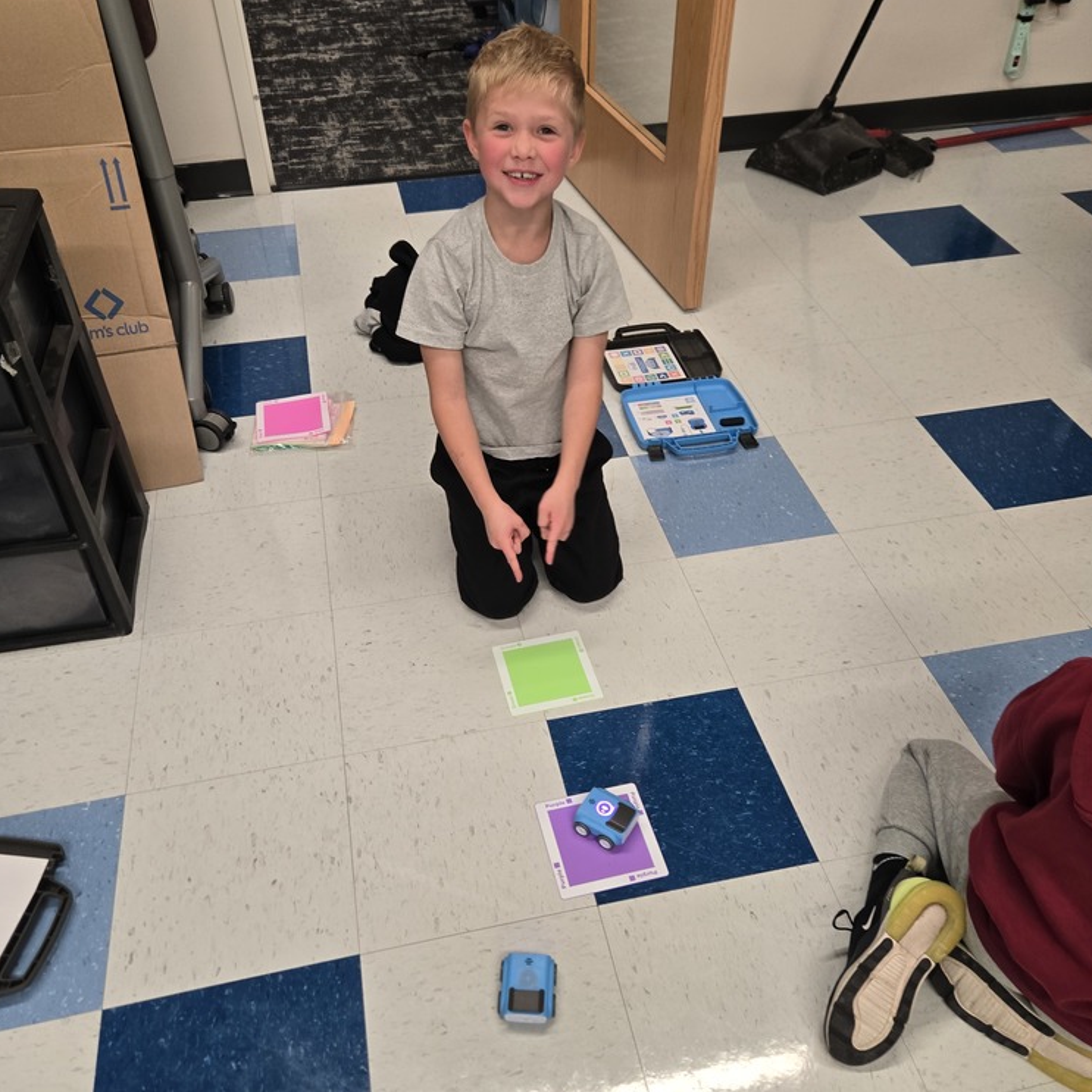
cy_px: 563
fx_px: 999
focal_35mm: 28
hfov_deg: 57.3
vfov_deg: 57.3
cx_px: 550
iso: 125
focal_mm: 5.4
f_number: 1.8
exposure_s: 1/120
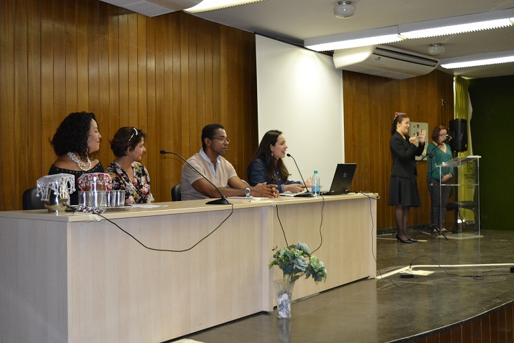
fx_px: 621
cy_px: 172
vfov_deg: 30.8
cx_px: 257
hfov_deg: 45.0
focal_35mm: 44
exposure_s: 1/60
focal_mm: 29
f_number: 4.2
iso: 2200
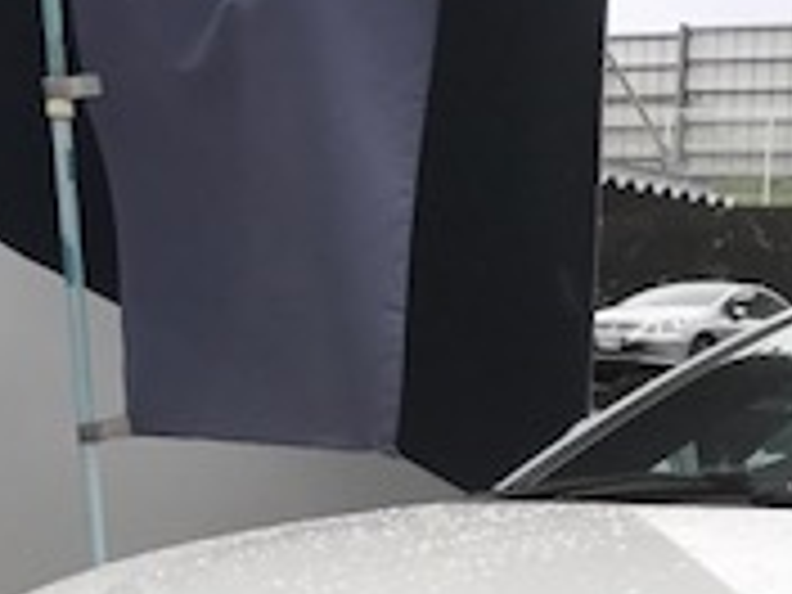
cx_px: 954
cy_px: 1017
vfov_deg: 13.3
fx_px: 2334
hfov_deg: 18.3
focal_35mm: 102
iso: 20
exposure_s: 1/441
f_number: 1.8
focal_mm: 3.99
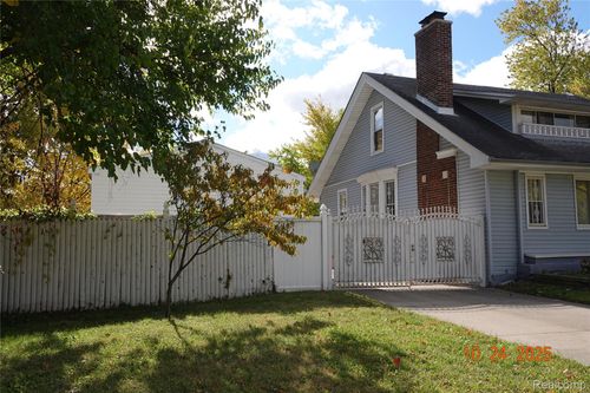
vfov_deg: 42.3
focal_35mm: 31
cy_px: 196
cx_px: 295
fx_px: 508
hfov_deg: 60.3
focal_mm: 11.26
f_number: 4
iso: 100
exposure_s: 1/500
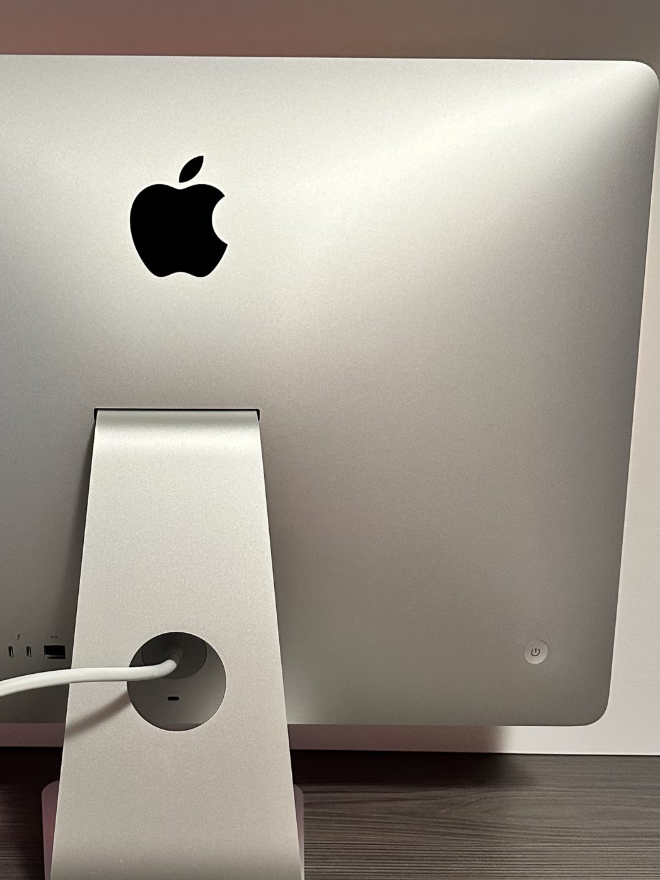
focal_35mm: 44
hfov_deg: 32.3
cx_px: 165
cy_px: 589
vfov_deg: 42.4
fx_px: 1119
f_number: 1.78
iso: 400
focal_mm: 6.86
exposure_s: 1/50
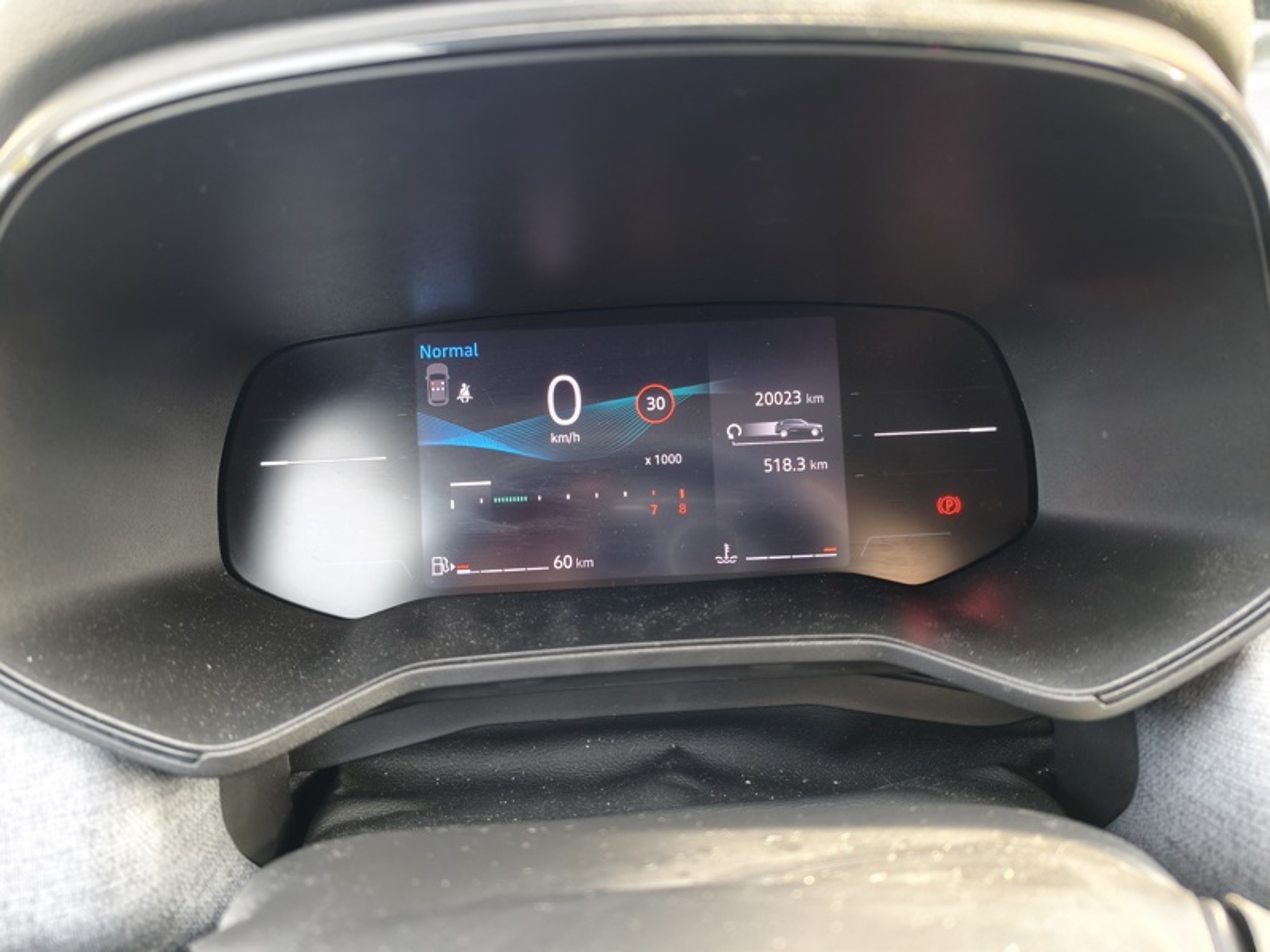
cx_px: 635
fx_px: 844
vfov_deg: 58.9
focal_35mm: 23
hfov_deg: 73.9
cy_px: 476
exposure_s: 1/60
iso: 400
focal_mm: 6.45
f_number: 1.62
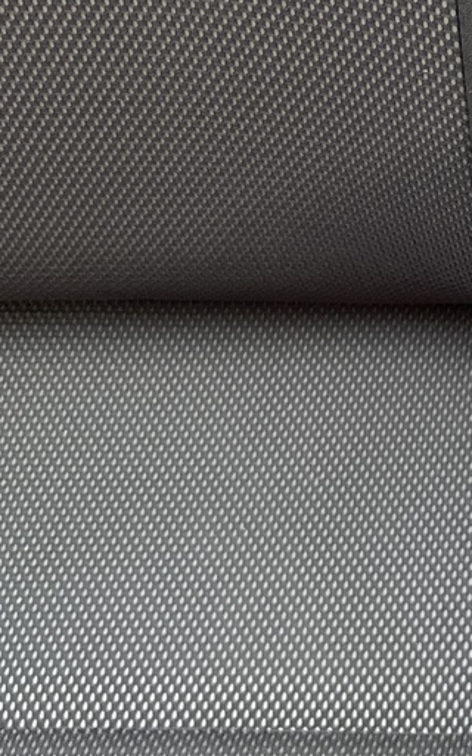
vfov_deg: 24.0
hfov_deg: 14.1
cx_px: 718
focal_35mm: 86
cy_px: 261
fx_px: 1773
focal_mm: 5.1
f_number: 1.6
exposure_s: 1/121
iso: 64
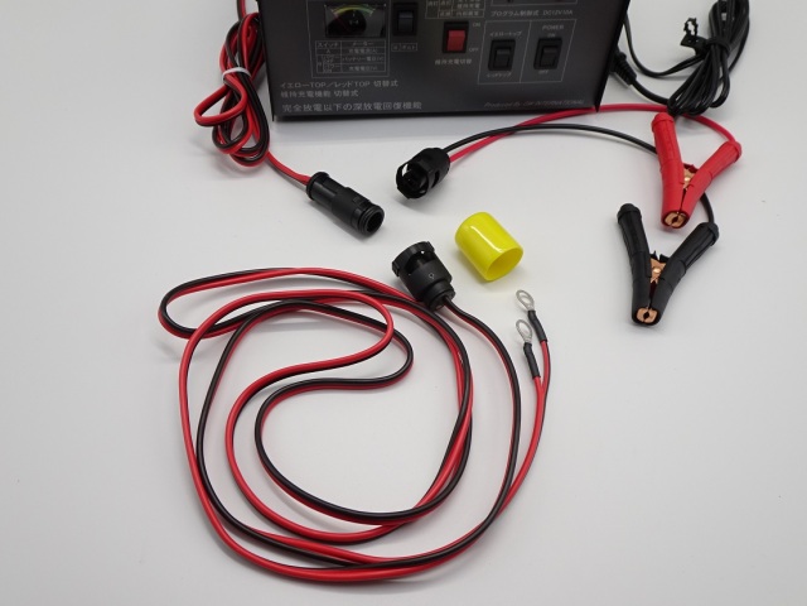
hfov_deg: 56.8
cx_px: 404
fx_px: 746
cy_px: 303
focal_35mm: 32
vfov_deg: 44.2
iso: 80
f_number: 4
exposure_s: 1/40
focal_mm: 5.43
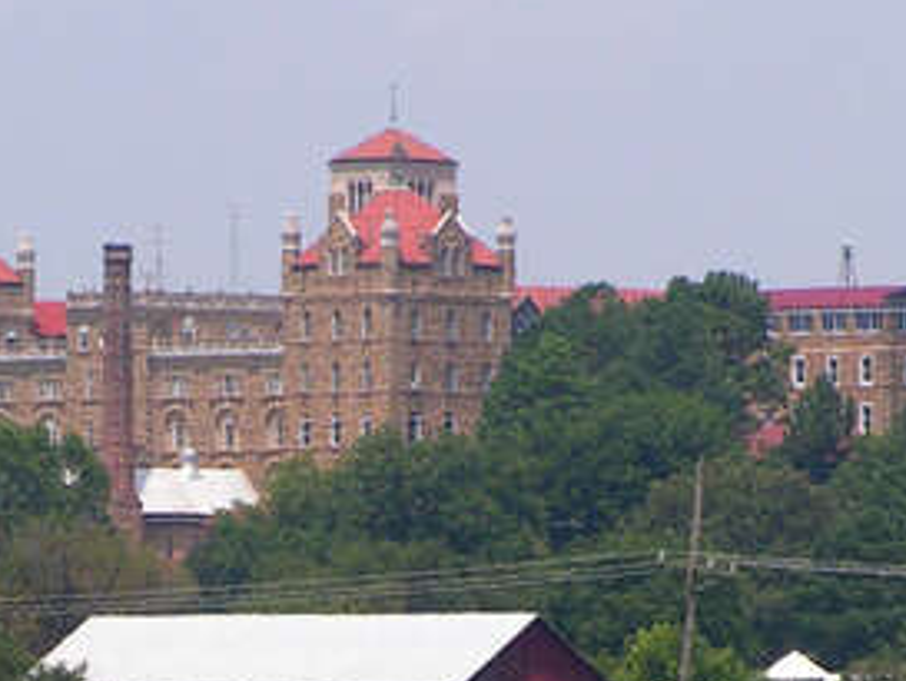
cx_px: 305
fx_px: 16051
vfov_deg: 2.4
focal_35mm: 613
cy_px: 767
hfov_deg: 3.2
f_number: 5
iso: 50
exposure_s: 1/400
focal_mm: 34.7
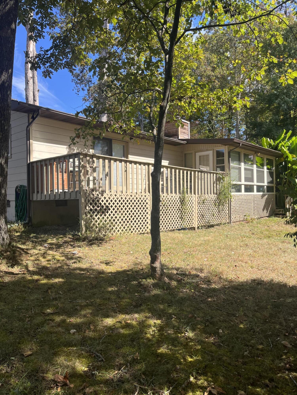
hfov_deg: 53.1
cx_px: 148
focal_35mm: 26
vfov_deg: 67.3
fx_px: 297
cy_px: 198
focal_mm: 5.1
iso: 50
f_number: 1.6
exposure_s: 1/1309
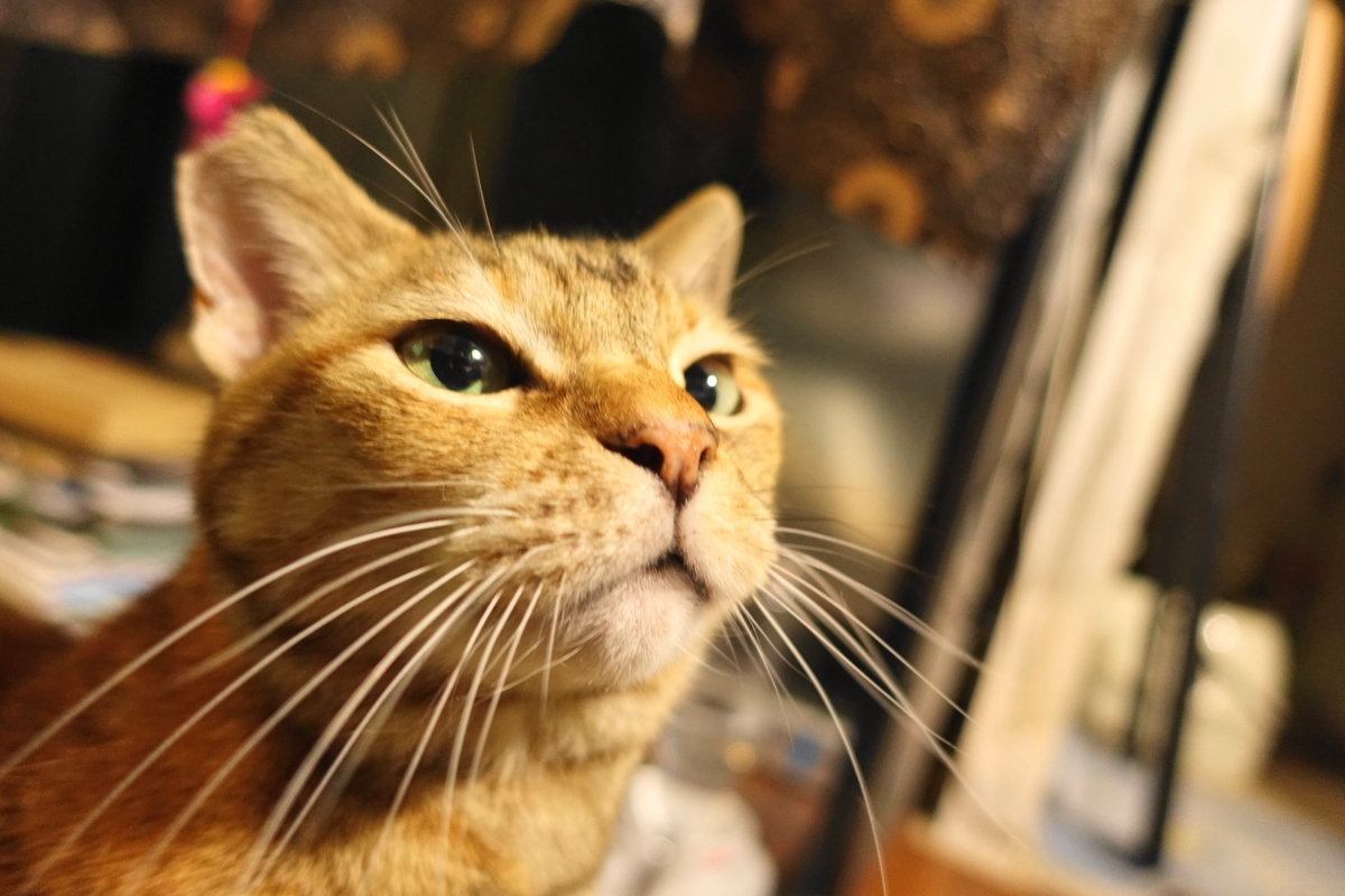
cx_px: 672
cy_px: 448
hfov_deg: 73.7
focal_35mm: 24
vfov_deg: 53.1
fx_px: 897
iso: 800
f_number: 1.8
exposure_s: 1/25
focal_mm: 8.8
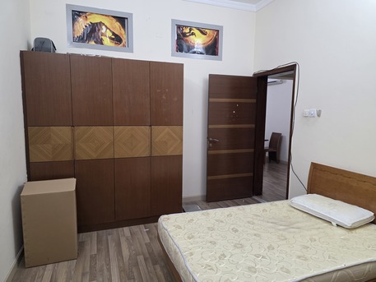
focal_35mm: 23
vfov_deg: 58.9
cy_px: 141
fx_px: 250
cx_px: 188
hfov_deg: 73.9
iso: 640
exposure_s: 1/100
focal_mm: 6.3
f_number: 1.7
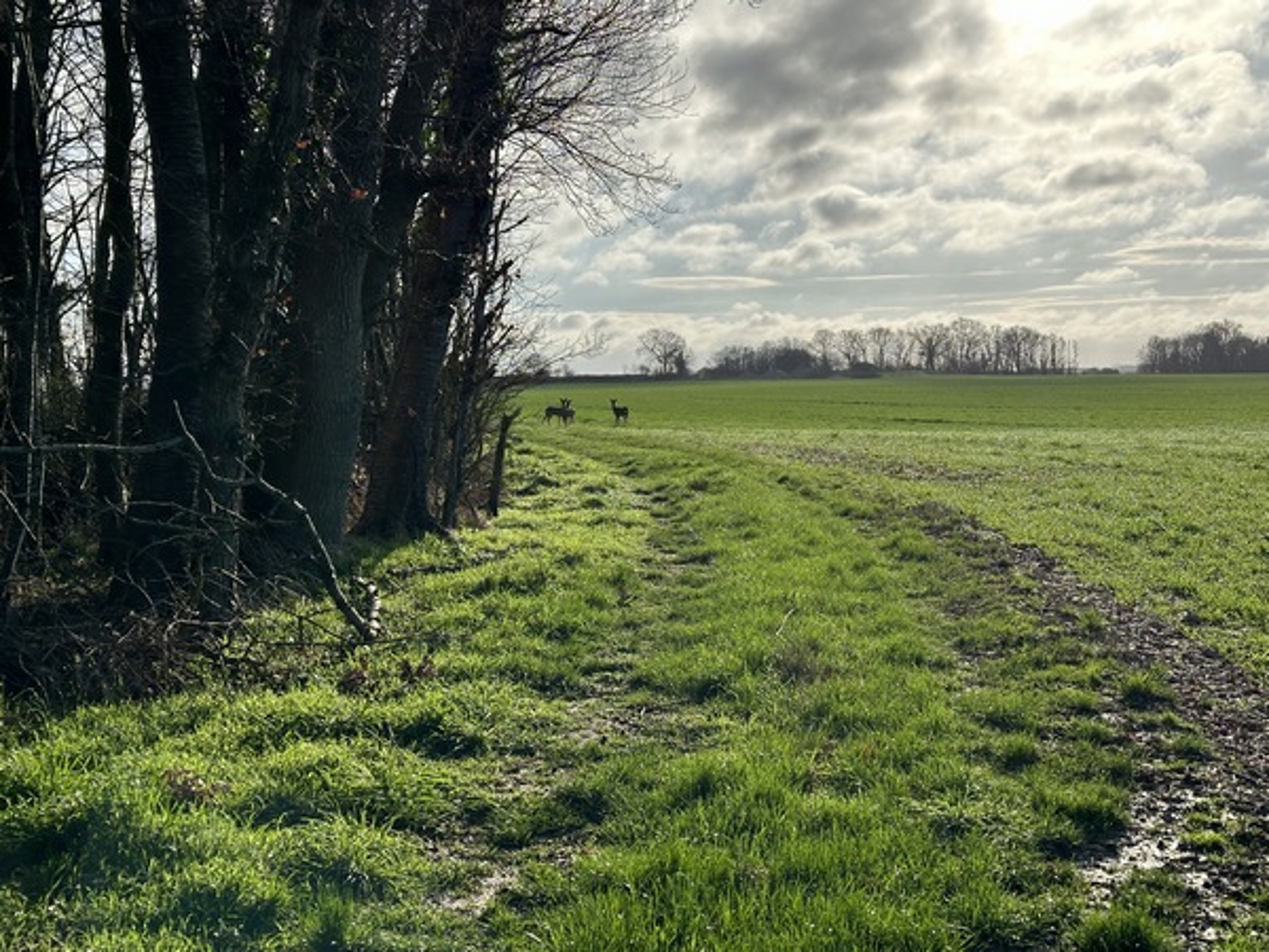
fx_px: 1760
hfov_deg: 39.7
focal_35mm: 48
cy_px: 476
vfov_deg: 30.3
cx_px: 634
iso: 64
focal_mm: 6.86
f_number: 1.78
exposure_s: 1/7634
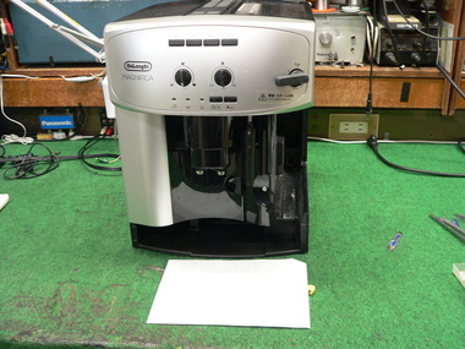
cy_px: 174
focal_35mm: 38
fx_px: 510
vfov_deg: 37.7
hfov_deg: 49.0
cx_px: 232
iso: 200
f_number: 2.8
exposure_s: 1/10
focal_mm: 6.3
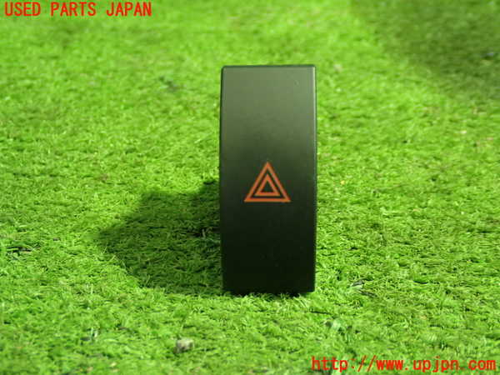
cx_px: 250
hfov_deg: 38.2
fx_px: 722
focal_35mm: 50
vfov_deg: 29.1
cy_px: 188
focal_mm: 9.01
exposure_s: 1/20
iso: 800
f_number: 3.2
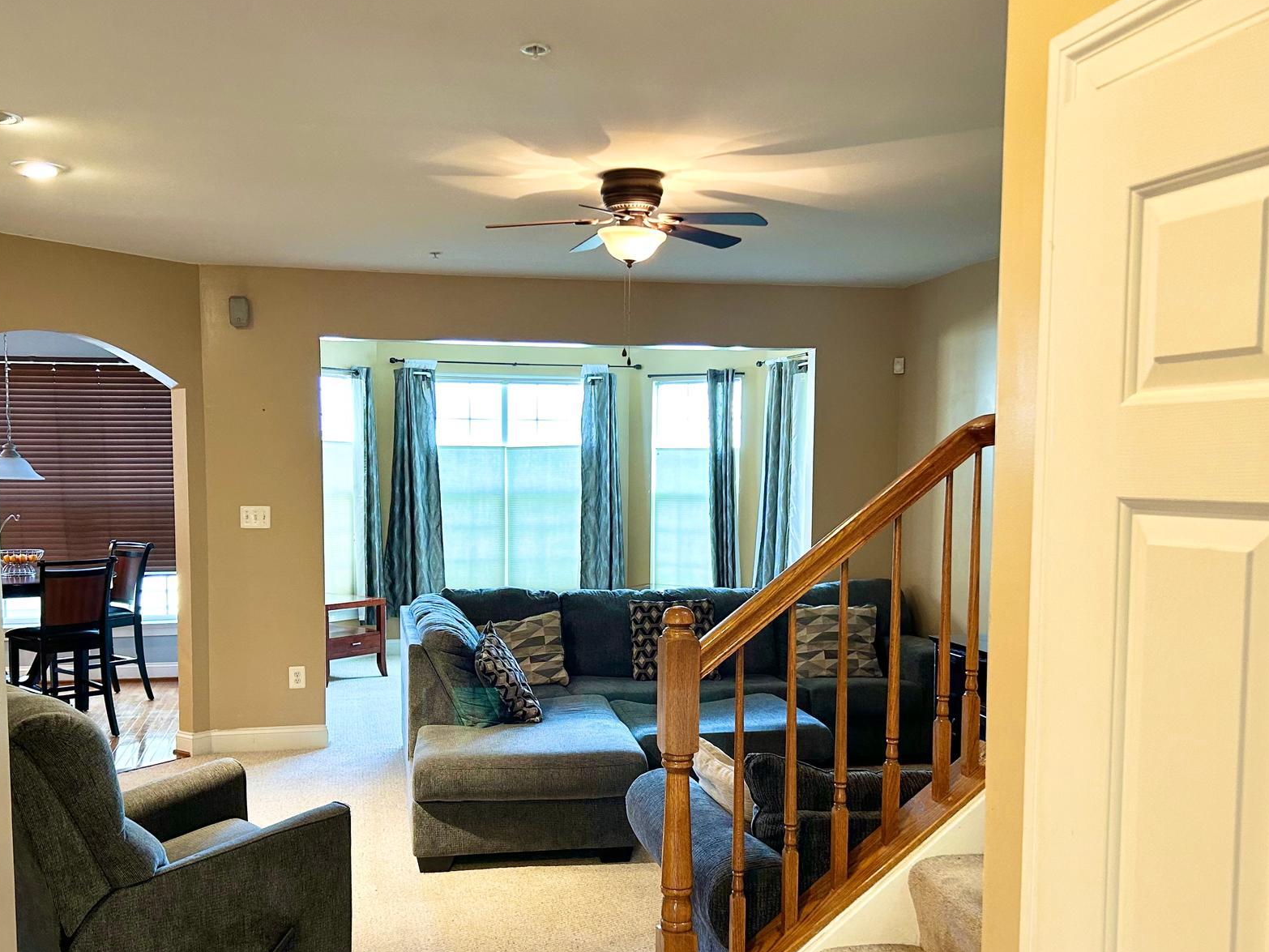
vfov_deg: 41.7
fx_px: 1247
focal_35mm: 34
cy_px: 558
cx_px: 584
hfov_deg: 53.9
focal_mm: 5.7
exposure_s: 1/60
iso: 160
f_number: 1.5
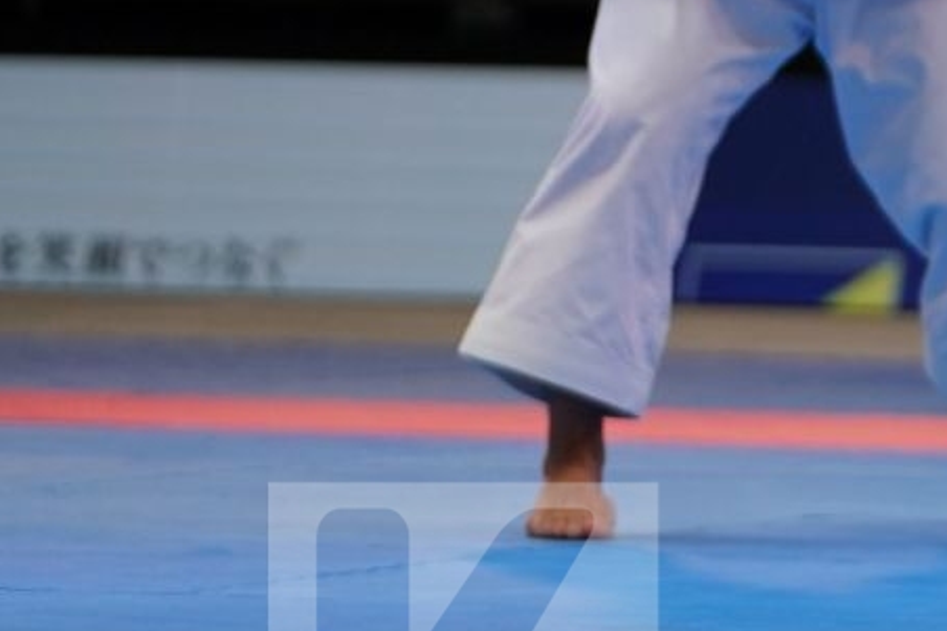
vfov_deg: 2.8
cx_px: 1884
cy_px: -71
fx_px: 13095
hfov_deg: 4.1
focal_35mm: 498
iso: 500
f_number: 2.8
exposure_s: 1/1000
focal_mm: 125
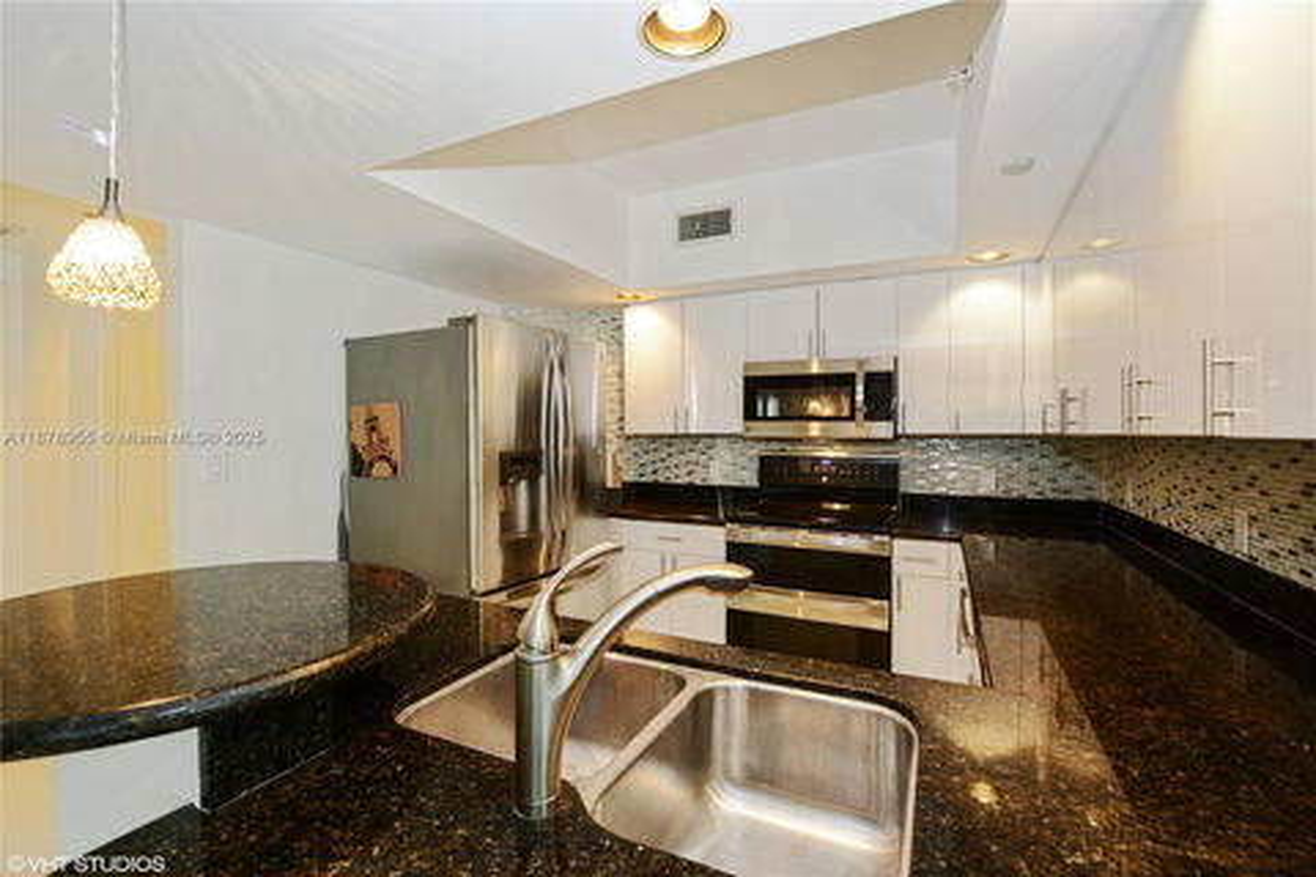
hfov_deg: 100.4
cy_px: 438
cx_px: 658
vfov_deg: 77.3
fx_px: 548
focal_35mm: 15
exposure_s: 1/3
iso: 200
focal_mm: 10
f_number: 7.1
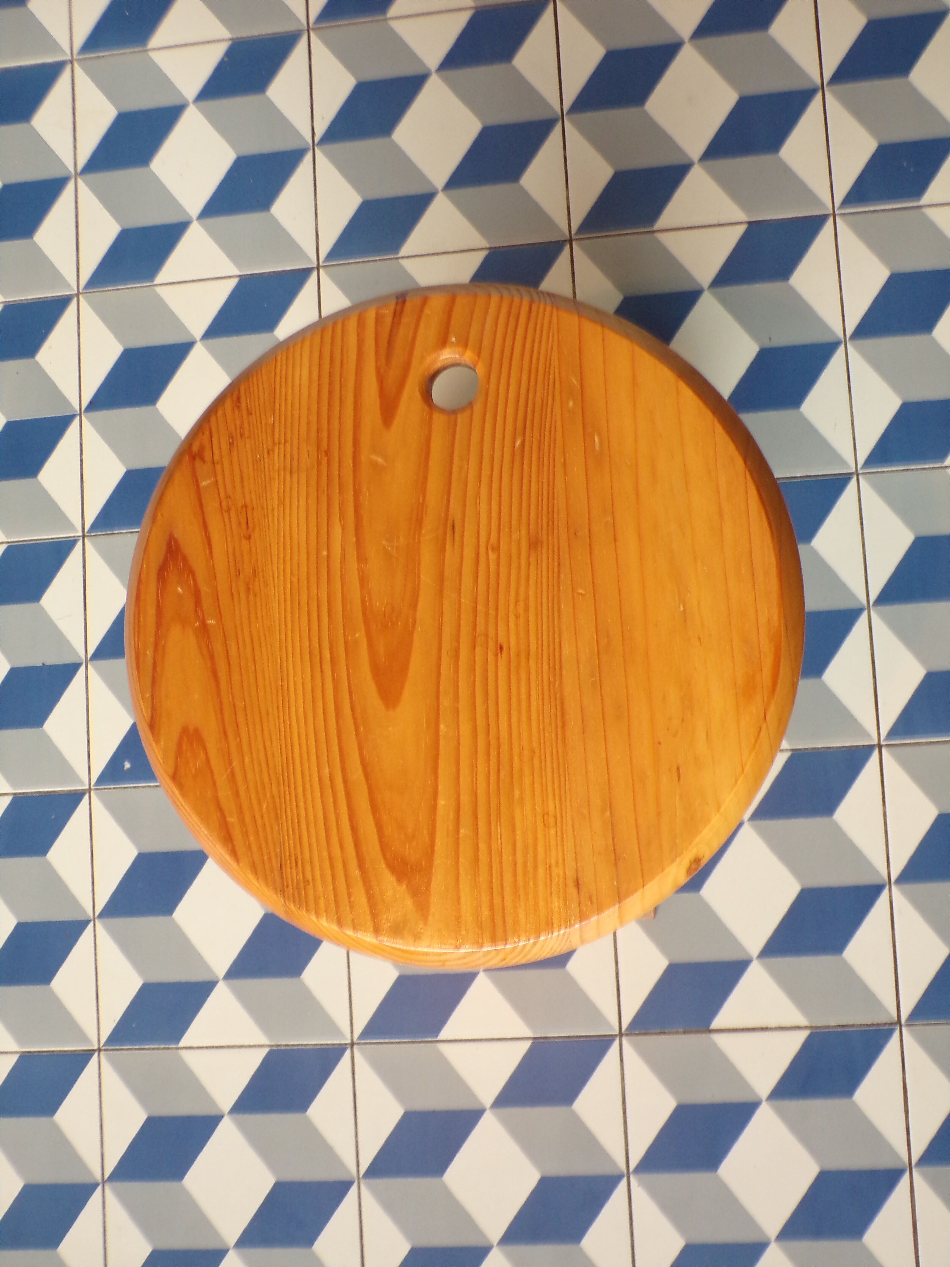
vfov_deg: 50.1
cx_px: 475
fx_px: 1354
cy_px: 634
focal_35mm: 37
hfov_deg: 38.7
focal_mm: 6.6
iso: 226
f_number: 3.3
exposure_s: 1/17
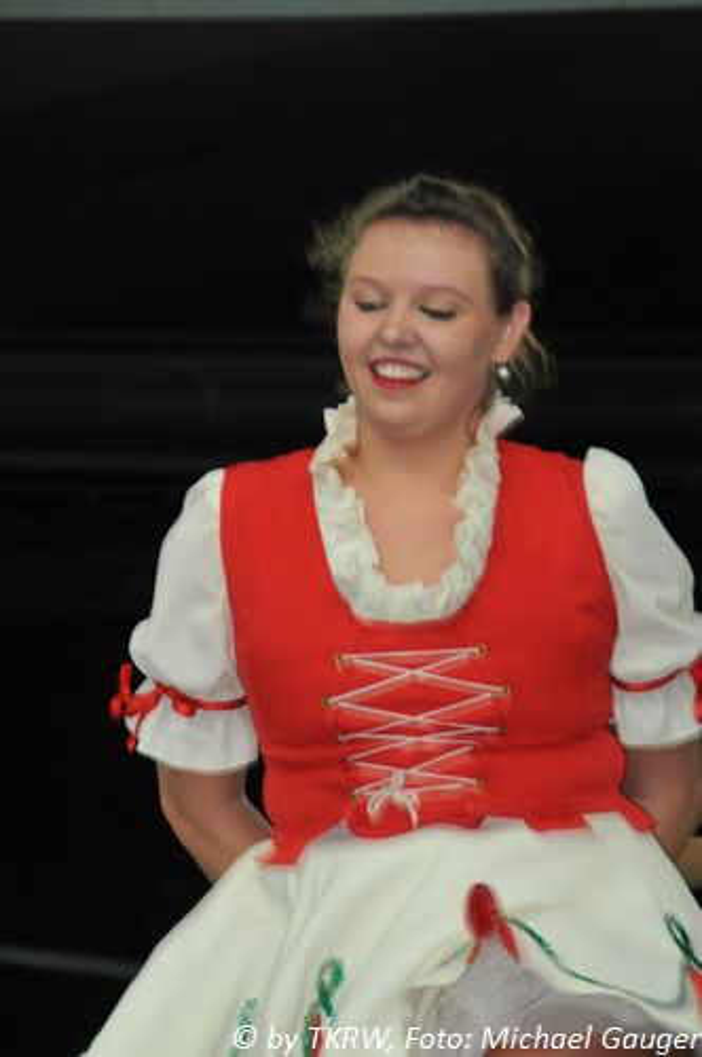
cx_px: 351
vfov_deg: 11.0
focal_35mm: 188
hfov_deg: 7.3
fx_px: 5499
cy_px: 528
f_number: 6
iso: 800
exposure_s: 1/60
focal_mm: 125
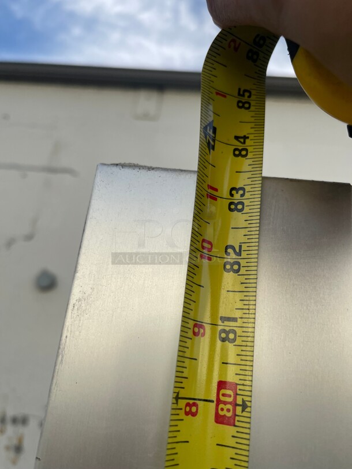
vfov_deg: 67.3
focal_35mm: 26
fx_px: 352
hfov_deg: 53.1
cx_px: 176
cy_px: 234
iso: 32
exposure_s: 1/2857
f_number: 1.6
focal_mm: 5.1
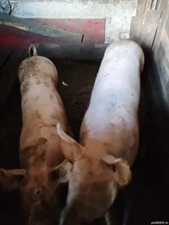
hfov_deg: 53.1
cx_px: 84
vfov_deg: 67.3
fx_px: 169
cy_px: 112
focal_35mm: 26
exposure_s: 1/16.7
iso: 760
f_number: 1.8
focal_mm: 4.75
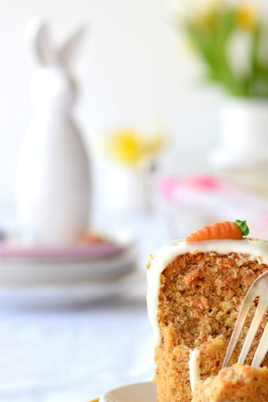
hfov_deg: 13.0
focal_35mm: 105
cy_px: 215
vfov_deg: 19.4
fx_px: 1171
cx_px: 179
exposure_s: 1/100
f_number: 3.5
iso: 160
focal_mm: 50
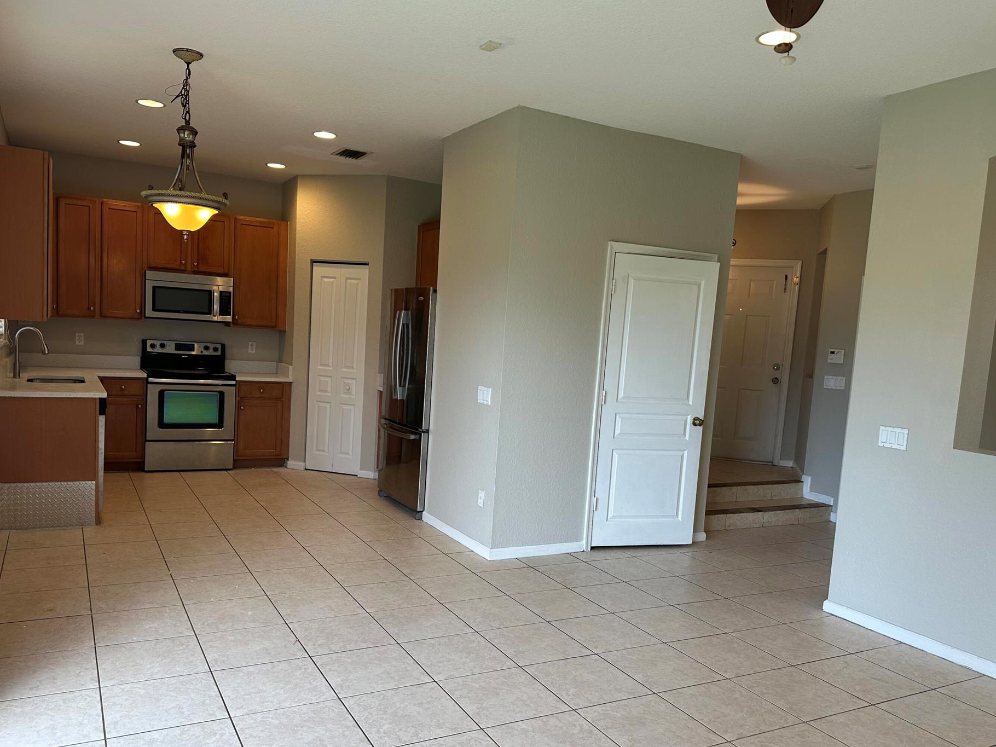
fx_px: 777
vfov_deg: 51.3
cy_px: 413
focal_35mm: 27
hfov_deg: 65.3
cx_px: 479
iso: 100
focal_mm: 6.86
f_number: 1.78
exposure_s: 1/120
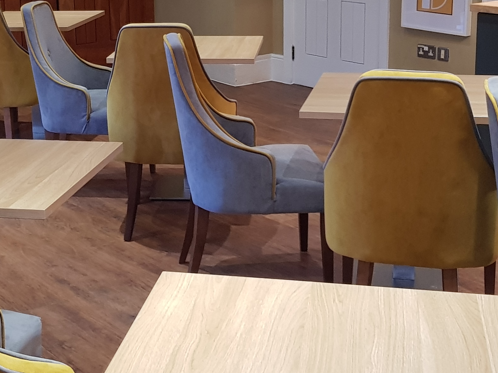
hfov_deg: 28.8
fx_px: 964
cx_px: 165
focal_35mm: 67
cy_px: 88
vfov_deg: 21.7
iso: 250
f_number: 1.7
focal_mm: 4.2
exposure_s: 1/25
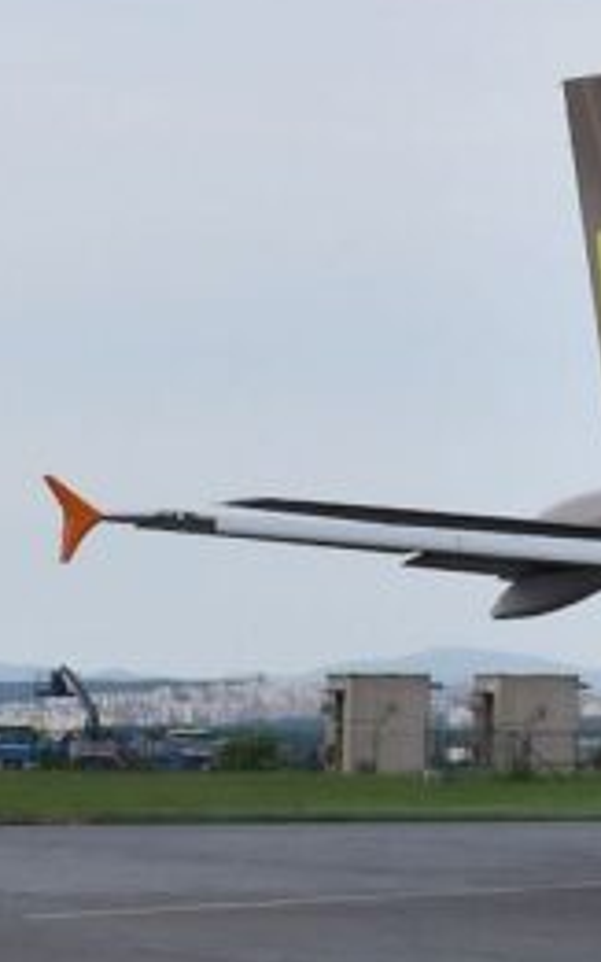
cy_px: 593
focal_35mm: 153
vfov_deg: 13.7
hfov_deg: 8.0
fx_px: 4012
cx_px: 1379
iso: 640
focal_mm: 34
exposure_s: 1/640
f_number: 10
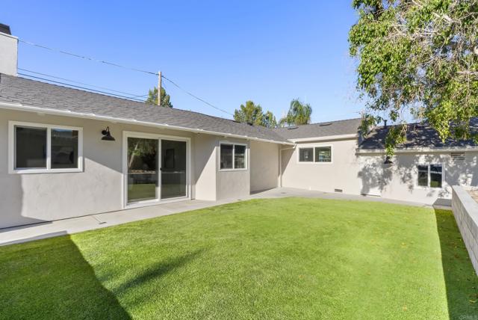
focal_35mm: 16
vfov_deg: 73.9
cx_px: 239
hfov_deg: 96.7
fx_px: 213
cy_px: 160
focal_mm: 16
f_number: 22
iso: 500
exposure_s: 1/50
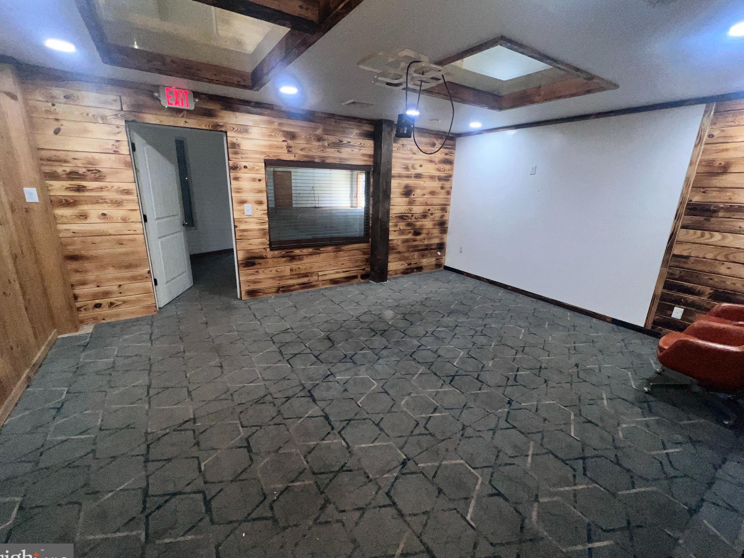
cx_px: 376
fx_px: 301
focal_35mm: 14
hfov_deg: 102.1
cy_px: 275
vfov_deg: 85.7
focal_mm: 1.57
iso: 64
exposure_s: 1/93
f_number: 1.8
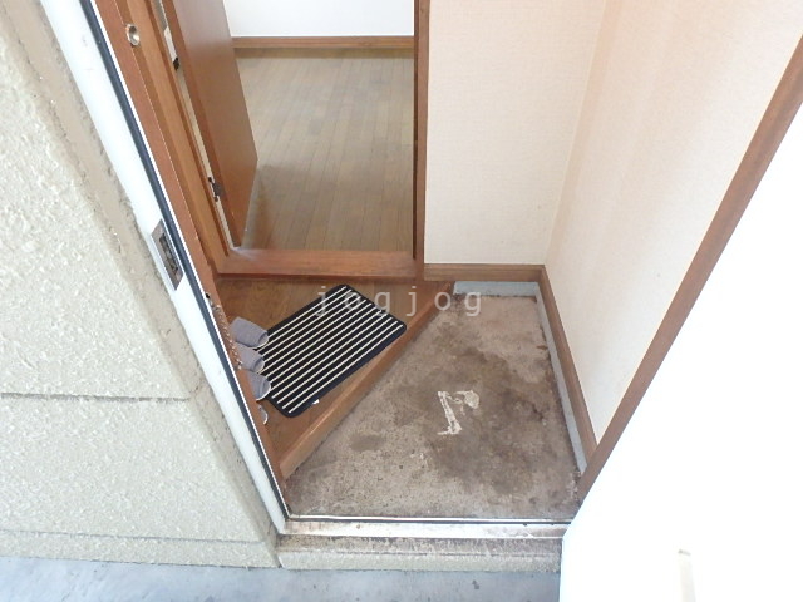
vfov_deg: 63.4
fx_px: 487
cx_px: 402
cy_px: 301
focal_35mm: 21
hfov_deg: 79.0
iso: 640
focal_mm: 3.7
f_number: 3.5
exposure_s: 1/30
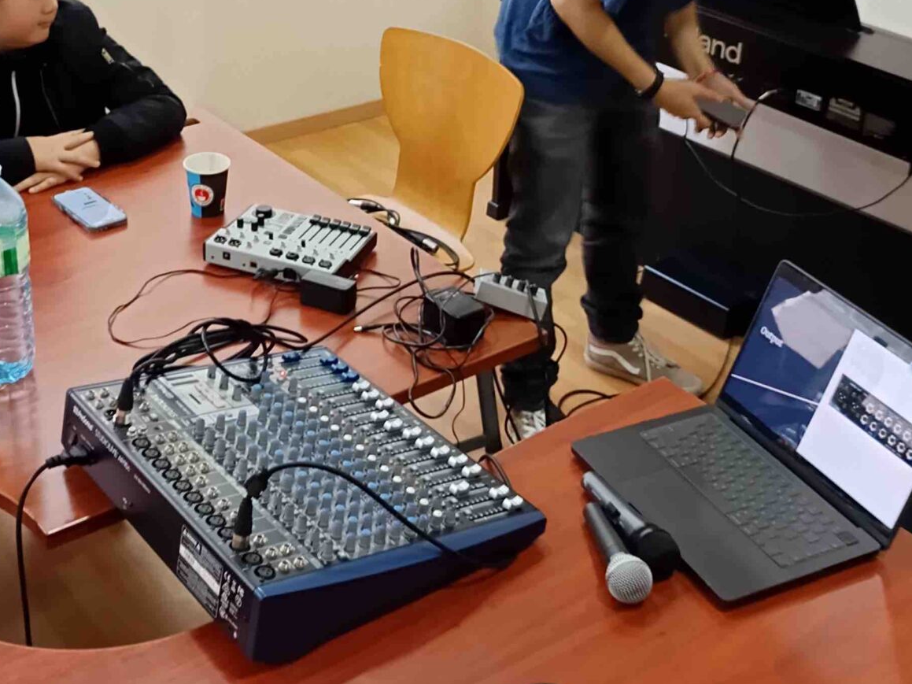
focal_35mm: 53
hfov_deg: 36.0
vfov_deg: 26.8
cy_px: 102
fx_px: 1396
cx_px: 353
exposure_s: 1/50
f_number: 1.7
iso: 597
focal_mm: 5.31
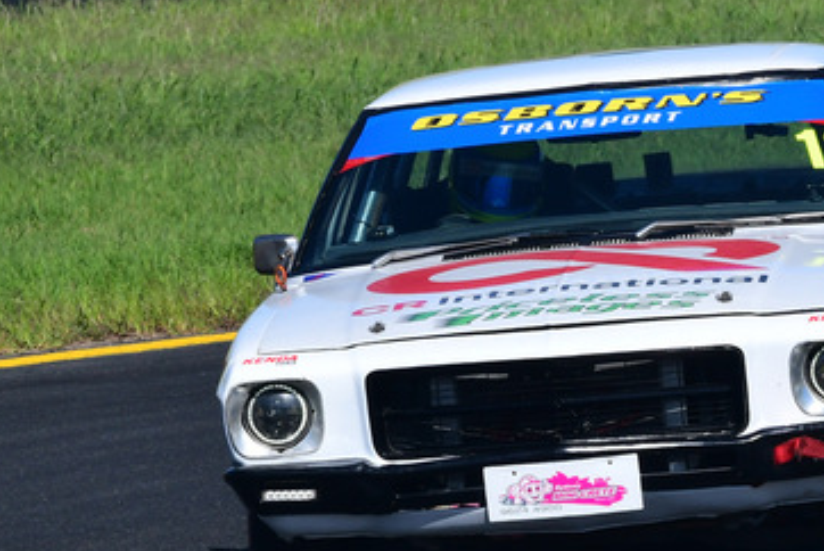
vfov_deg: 1.4
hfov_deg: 2.1
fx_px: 22769
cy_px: 143
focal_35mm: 994
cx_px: 712
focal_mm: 300
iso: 400
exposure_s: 1/640
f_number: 13
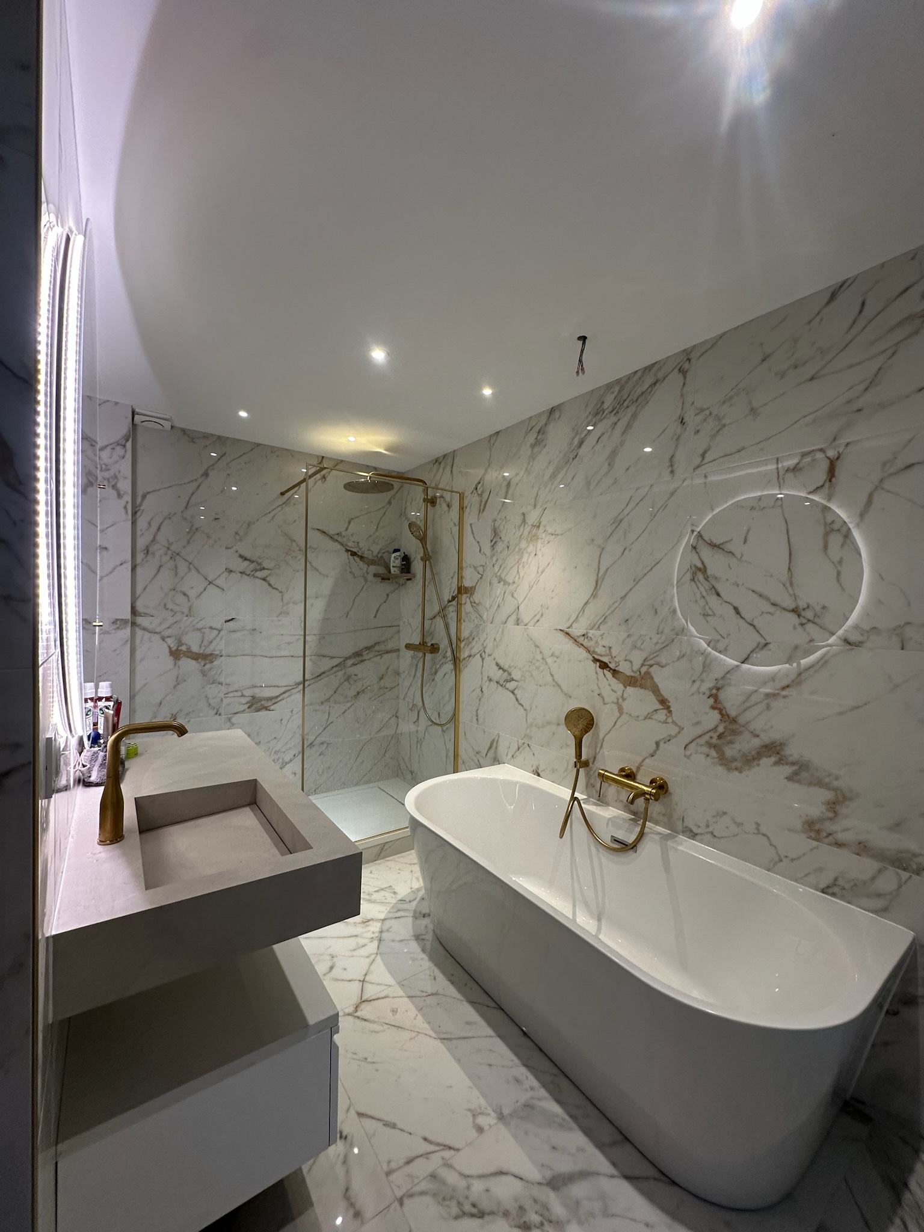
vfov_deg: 102.1
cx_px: 462
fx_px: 498
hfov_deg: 85.7
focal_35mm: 14
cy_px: 616
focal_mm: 2.22
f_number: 2.2
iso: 160
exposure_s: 1/100
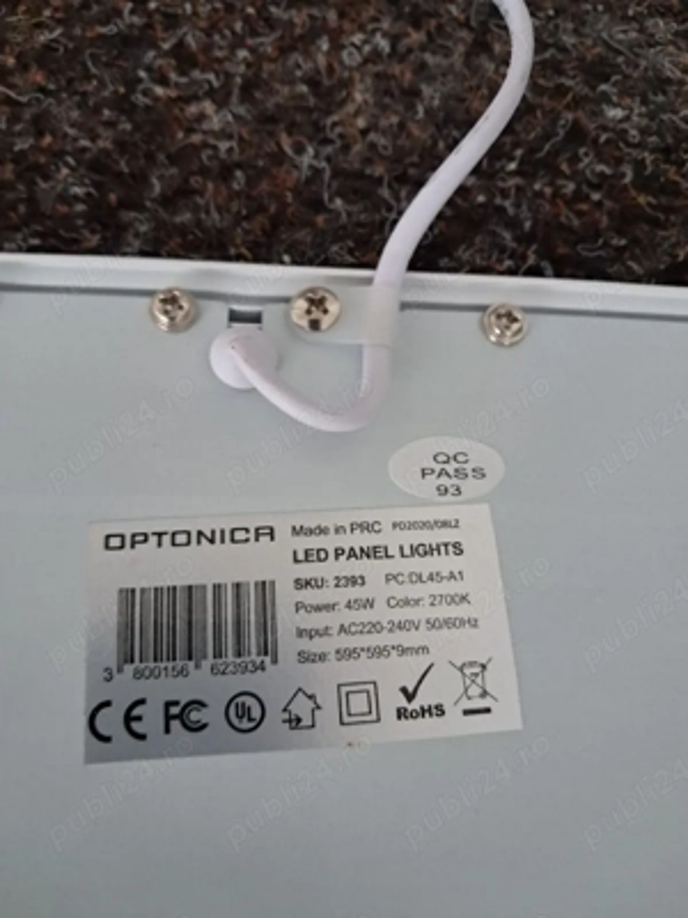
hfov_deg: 51.4
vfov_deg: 65.3
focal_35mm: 27
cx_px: 344
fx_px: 716
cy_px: 459
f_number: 1.8
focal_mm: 4
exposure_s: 1/50
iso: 500
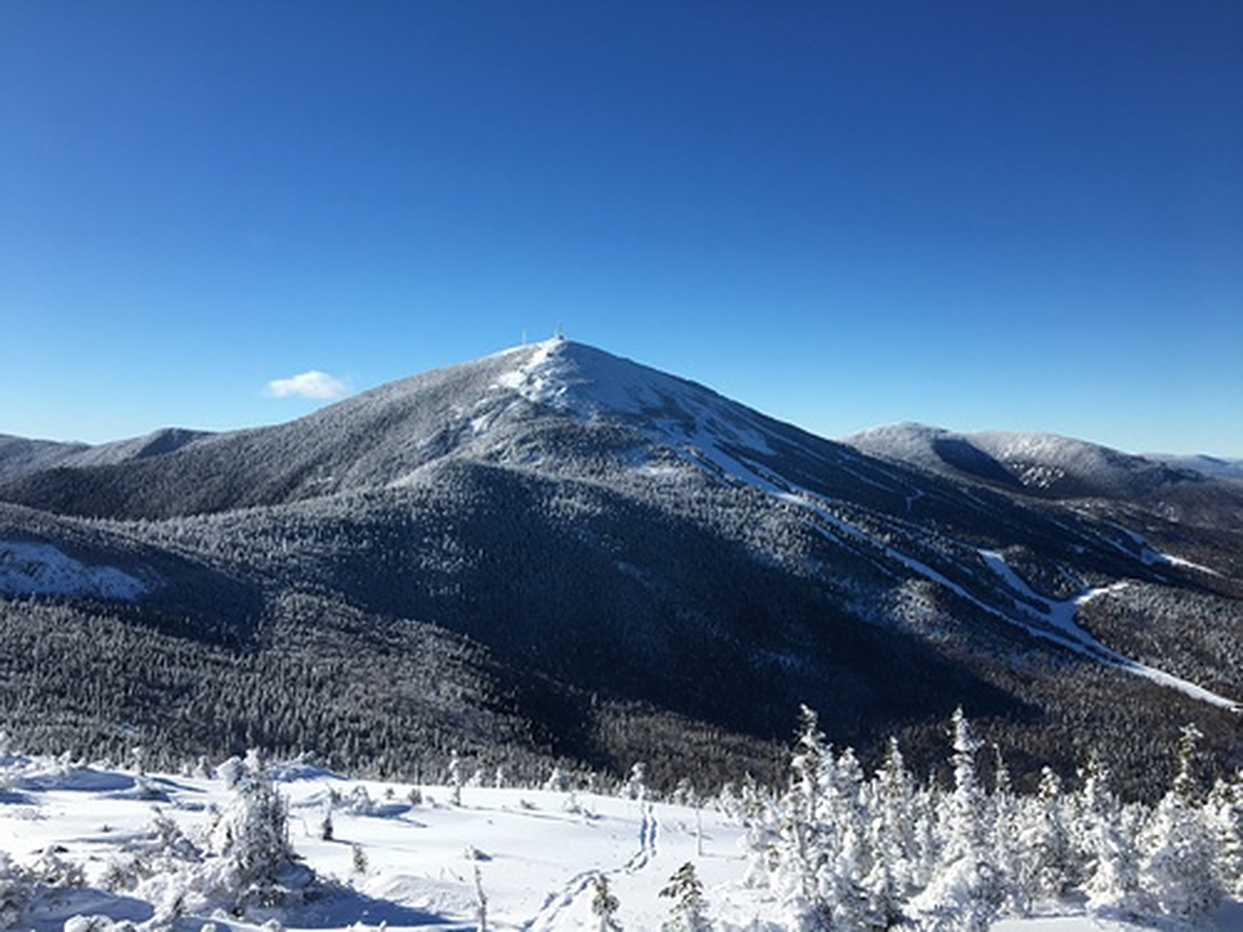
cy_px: 466
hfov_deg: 61.7
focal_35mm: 29
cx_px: 622
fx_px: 1041
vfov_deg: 48.2
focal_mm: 4.15
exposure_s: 1/2481
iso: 25
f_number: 2.2
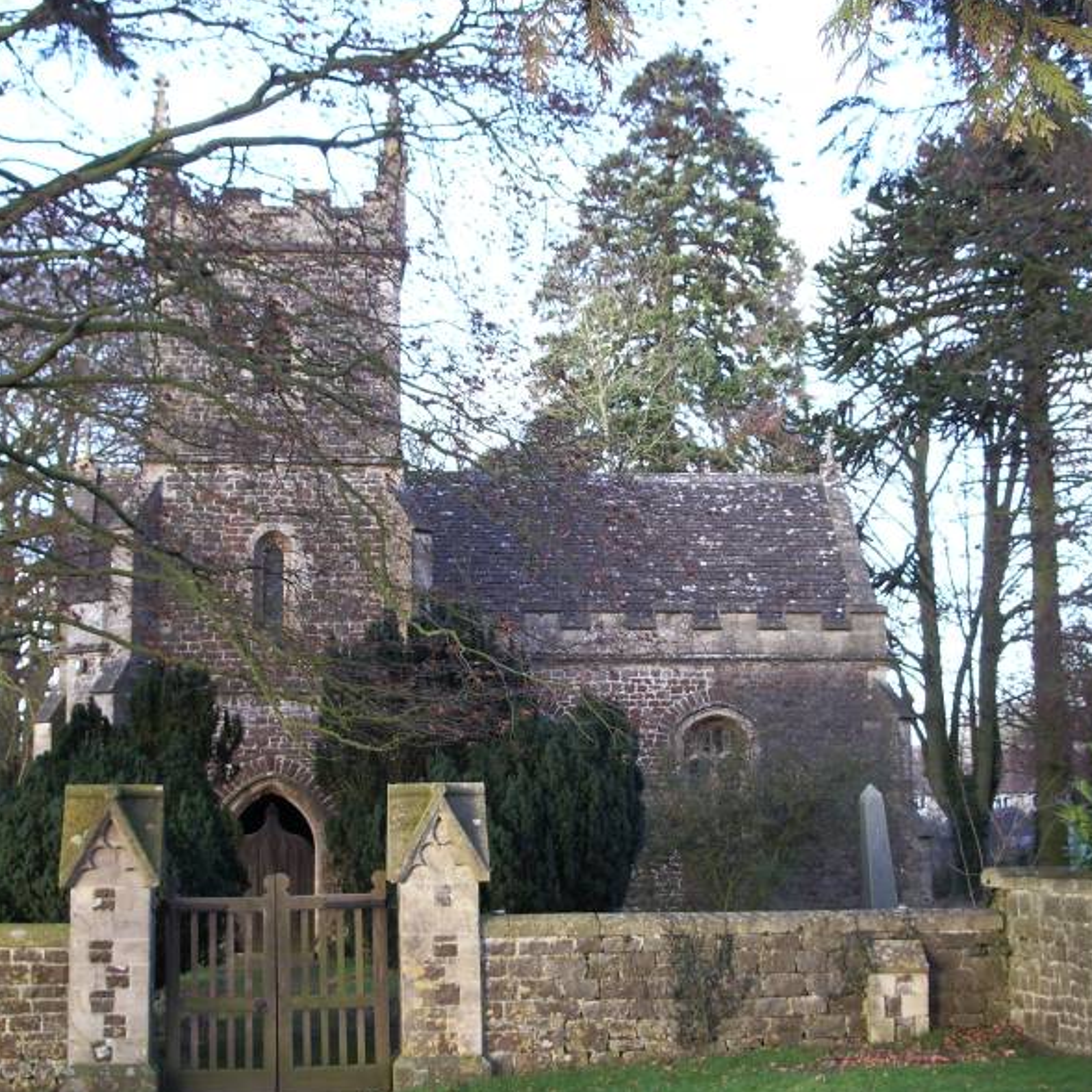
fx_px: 2141
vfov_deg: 28.6
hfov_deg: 28.6
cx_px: 519
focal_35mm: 60
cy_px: 545
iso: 100
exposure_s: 1/80
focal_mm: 8.2
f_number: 3.1
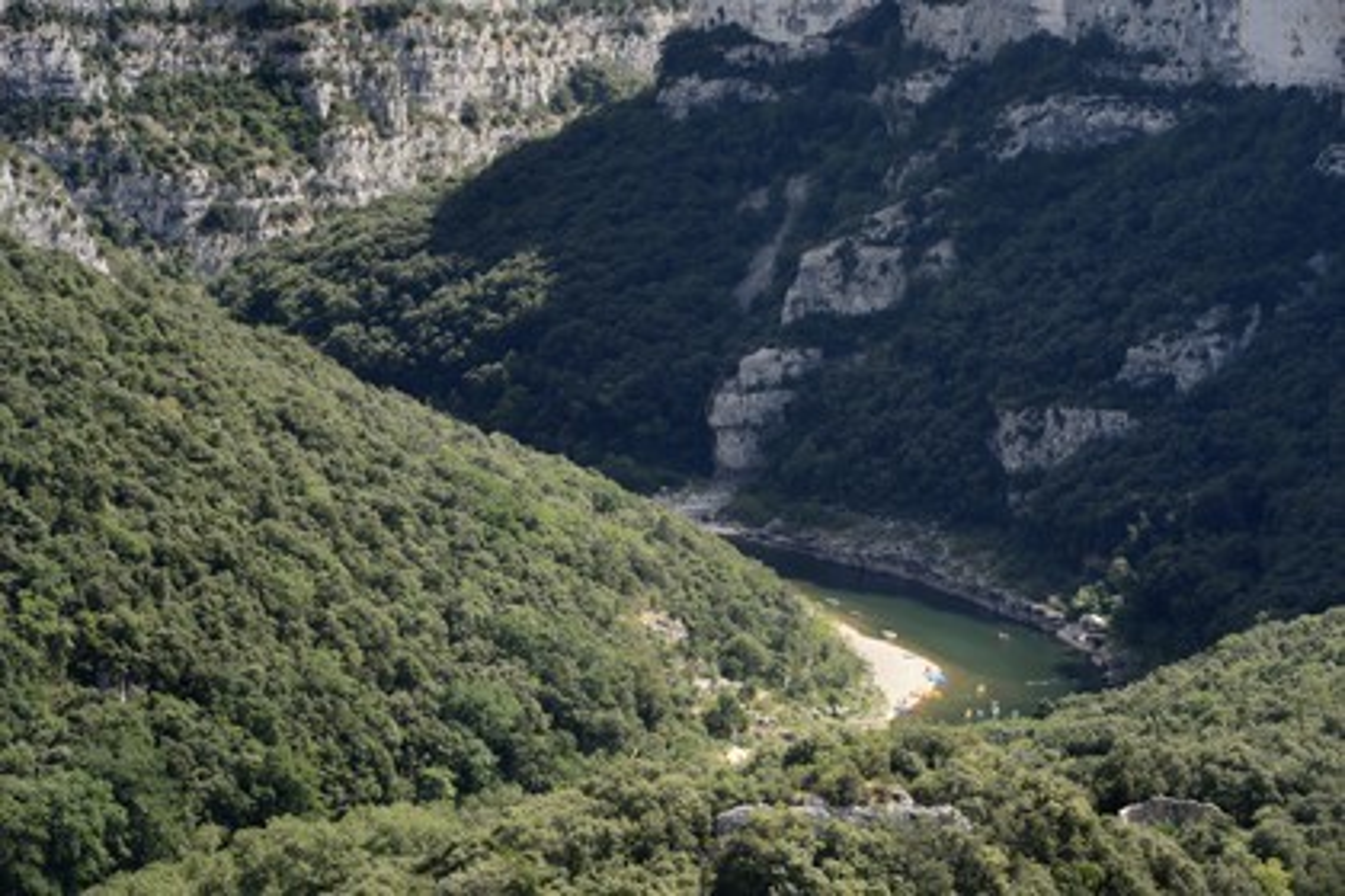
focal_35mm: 140
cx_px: 672
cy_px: 448
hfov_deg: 14.7
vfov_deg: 9.8
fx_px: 5230
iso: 200
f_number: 9
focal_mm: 140
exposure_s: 1/250
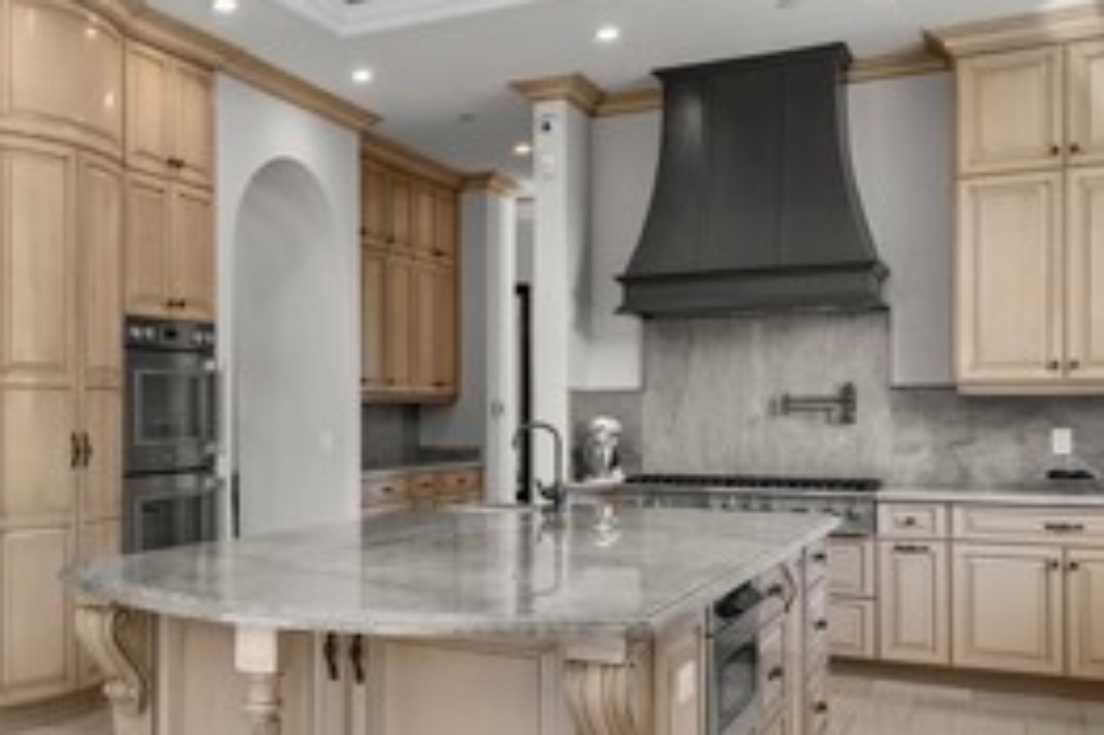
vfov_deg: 33.8
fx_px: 1195
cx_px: 218
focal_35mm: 39
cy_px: 502
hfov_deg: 46.9
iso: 800
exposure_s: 1/15
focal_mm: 16
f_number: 8
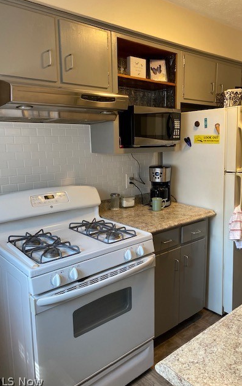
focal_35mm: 28
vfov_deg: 66.5
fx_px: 295
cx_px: 136
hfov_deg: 44.5
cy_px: 194
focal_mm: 4.25
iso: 125
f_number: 1.8
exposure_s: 1/120
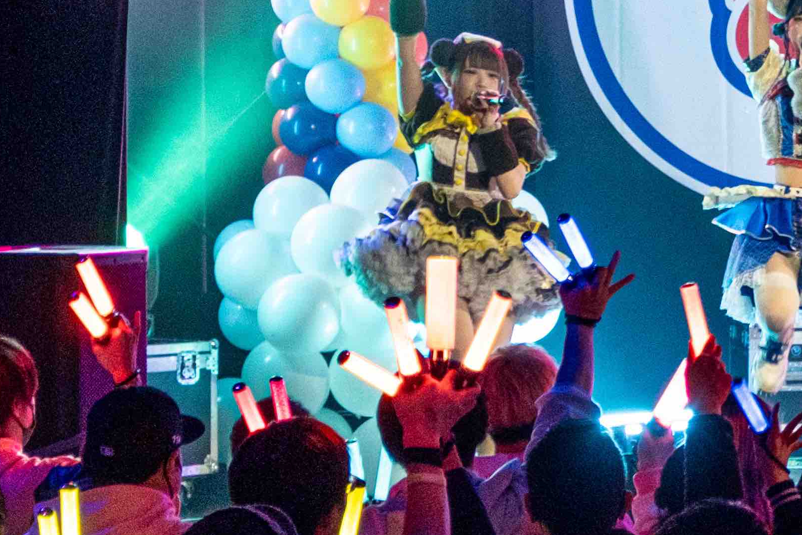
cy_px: 110
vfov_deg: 6.0
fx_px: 5101
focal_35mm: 229
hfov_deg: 8.7
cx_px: 1358
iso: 800
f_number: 4
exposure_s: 1/160
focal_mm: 39
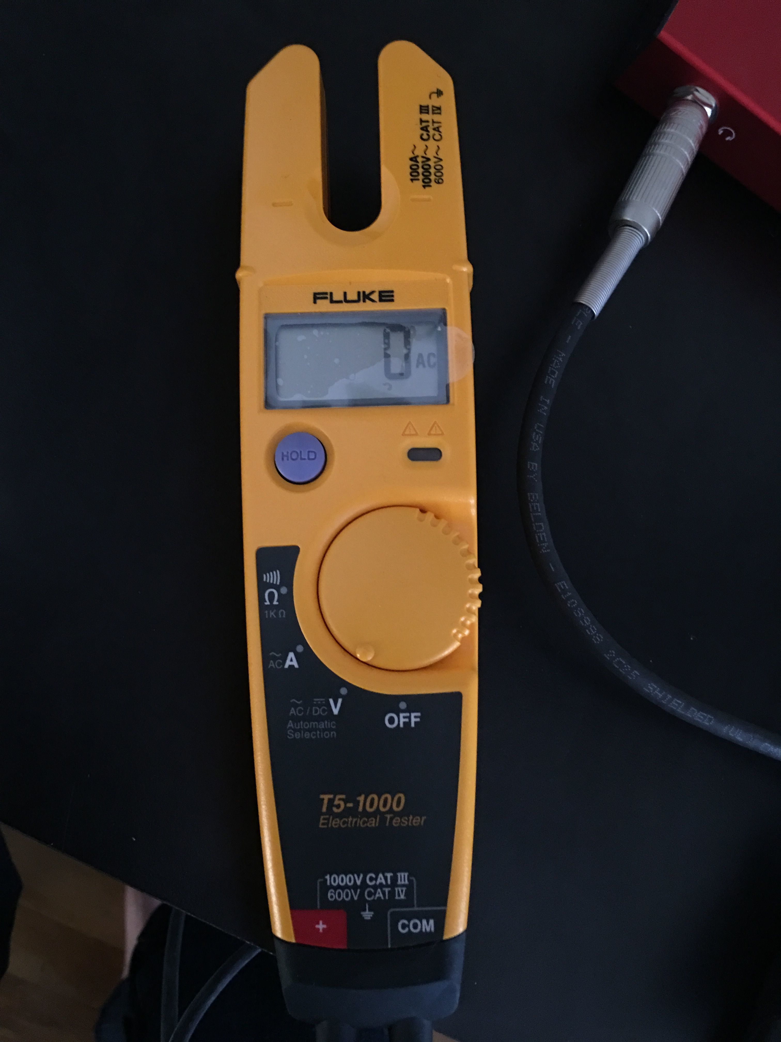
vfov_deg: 61.7
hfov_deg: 48.2
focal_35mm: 29
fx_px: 872
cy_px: 521
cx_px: 390
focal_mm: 4.15
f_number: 2.2
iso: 100
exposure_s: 1/4
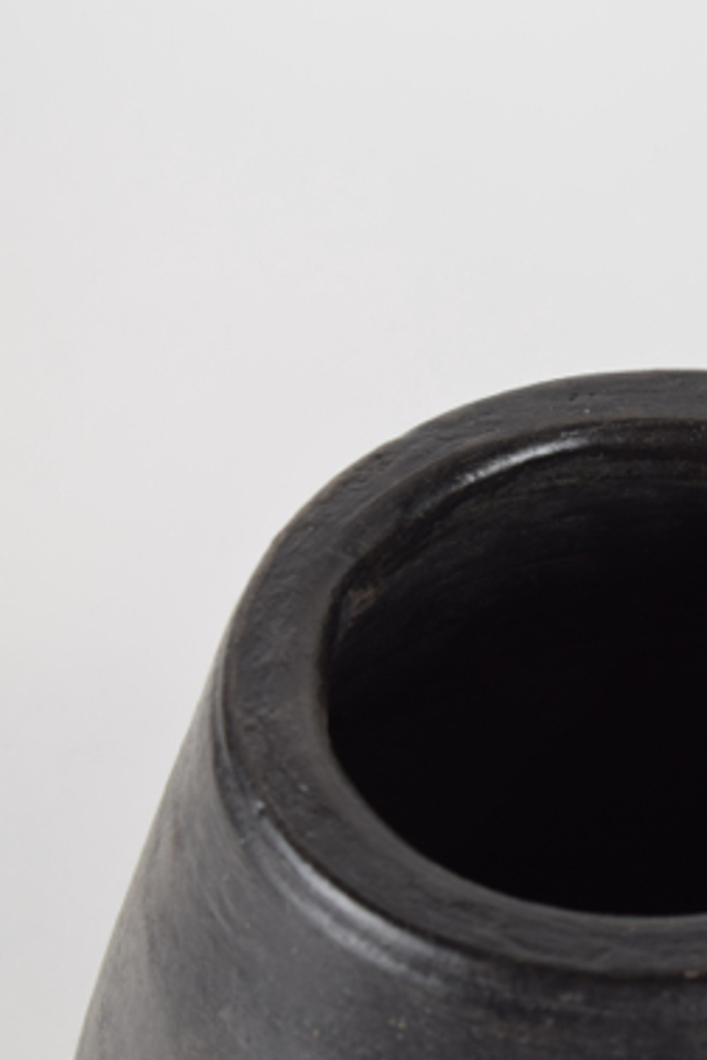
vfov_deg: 14.7
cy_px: 503
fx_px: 4119
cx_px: 727
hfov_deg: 9.7
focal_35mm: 140
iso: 400
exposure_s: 1/125
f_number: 7.1
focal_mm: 55
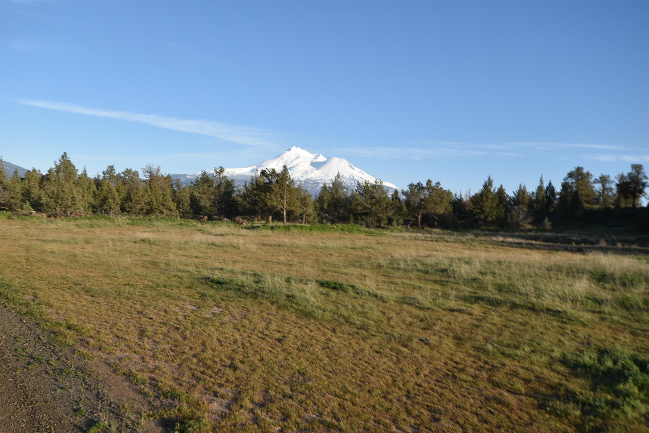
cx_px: 324
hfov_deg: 61.9
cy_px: 216
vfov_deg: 43.6
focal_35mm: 30
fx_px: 541
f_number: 8
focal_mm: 20
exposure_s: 1/250
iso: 180
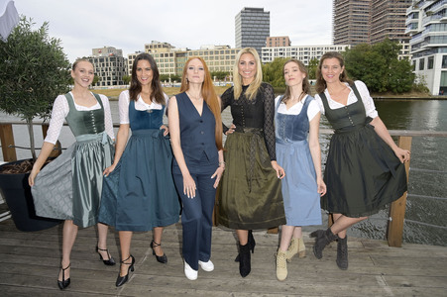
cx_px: 224
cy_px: 148
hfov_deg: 73.8
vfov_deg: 53.1
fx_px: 298
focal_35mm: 24
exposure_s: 1/200
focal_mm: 24
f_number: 13
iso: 640
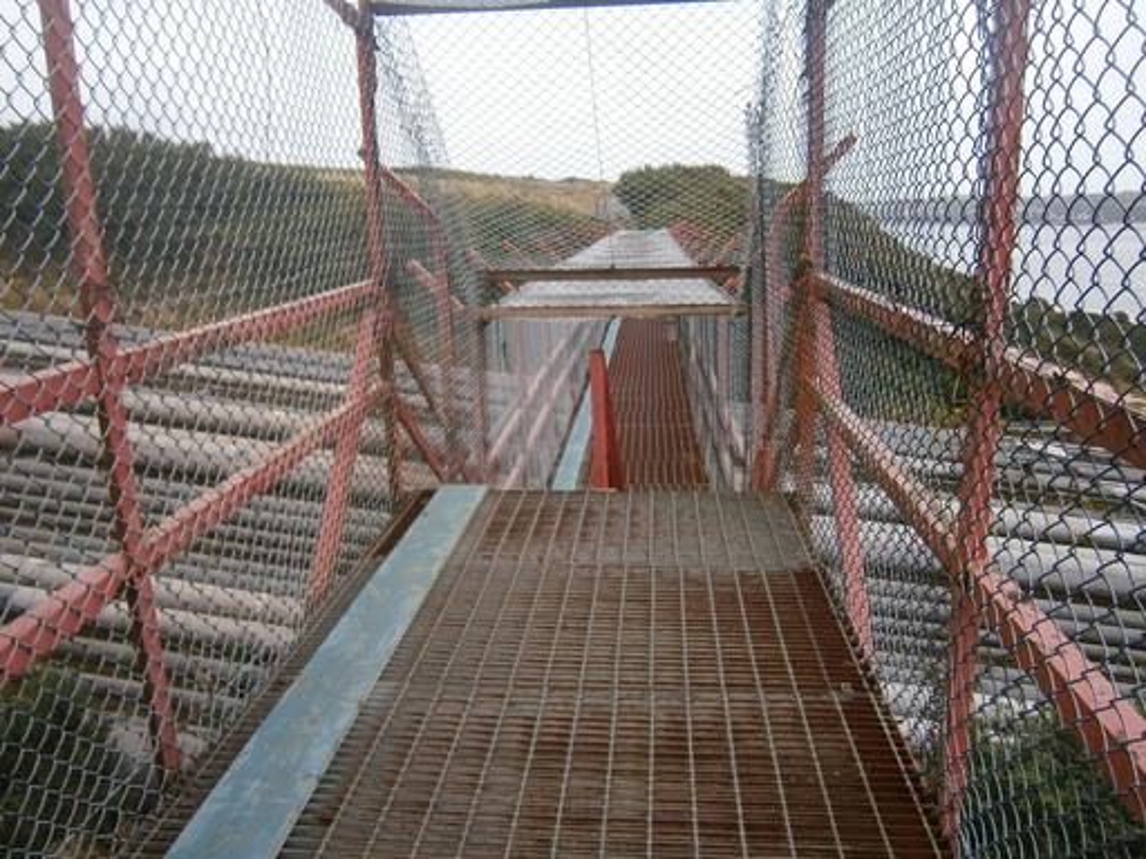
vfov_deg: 53.1
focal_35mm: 26
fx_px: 861
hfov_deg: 67.3
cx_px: 573
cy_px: 430
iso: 80
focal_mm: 4.7
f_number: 2.8
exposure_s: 1/800
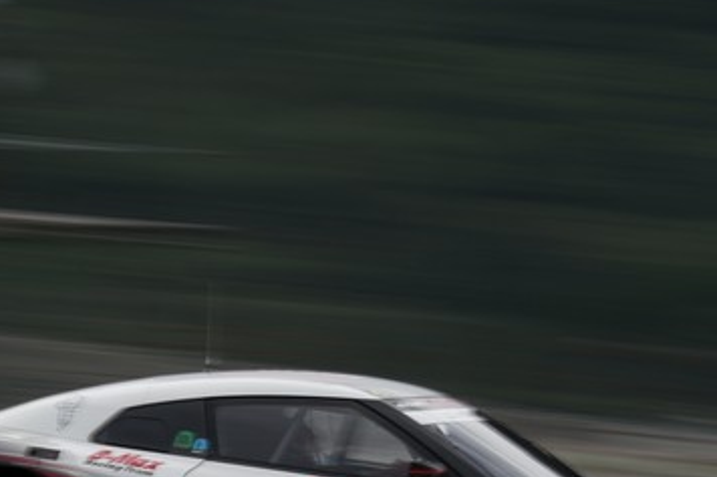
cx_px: 395
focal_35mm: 603
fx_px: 12004
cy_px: 324
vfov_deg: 2.3
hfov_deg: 3.4
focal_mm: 298
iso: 100
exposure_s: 1/20
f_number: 29
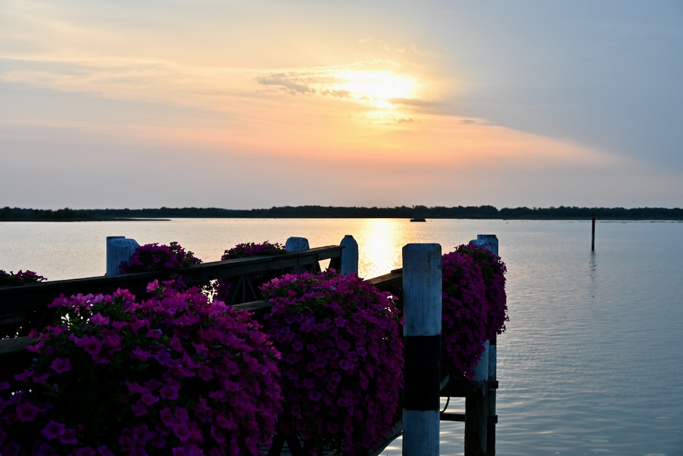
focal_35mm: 54
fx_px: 1025
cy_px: 228
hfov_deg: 36.9
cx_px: 342
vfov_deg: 25.1
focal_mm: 54
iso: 140
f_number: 8
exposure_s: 1/250
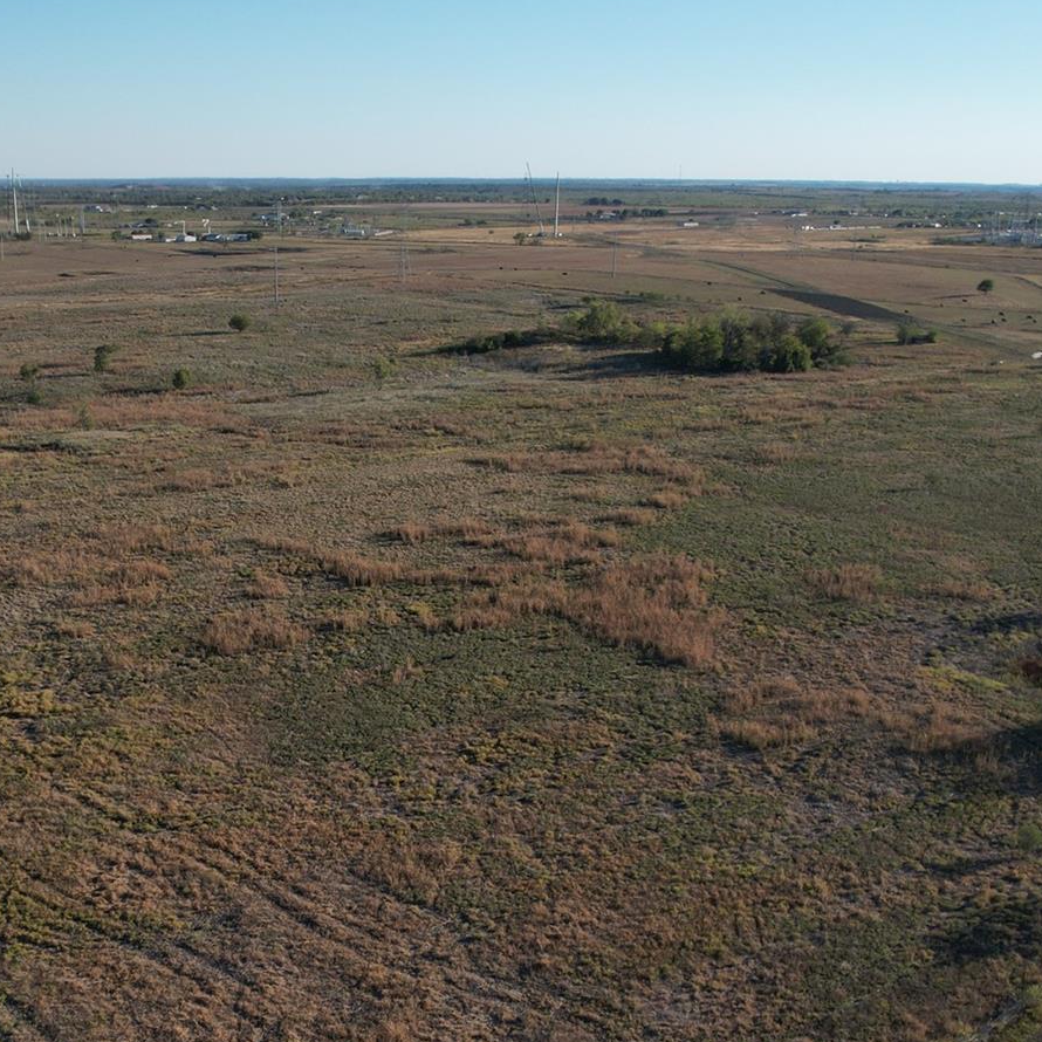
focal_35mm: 43
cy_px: 770
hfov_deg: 38.5
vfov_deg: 38.3
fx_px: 1464
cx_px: 307
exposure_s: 1/1600
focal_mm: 8.38
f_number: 2.8
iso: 100
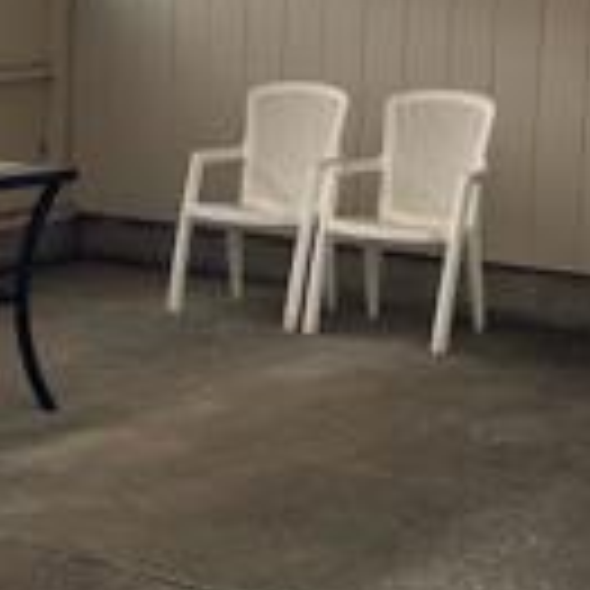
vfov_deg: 16.7
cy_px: 189
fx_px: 2005
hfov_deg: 16.1
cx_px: -113
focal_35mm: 104
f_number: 1.78
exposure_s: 1/1845
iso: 80
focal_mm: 6.86
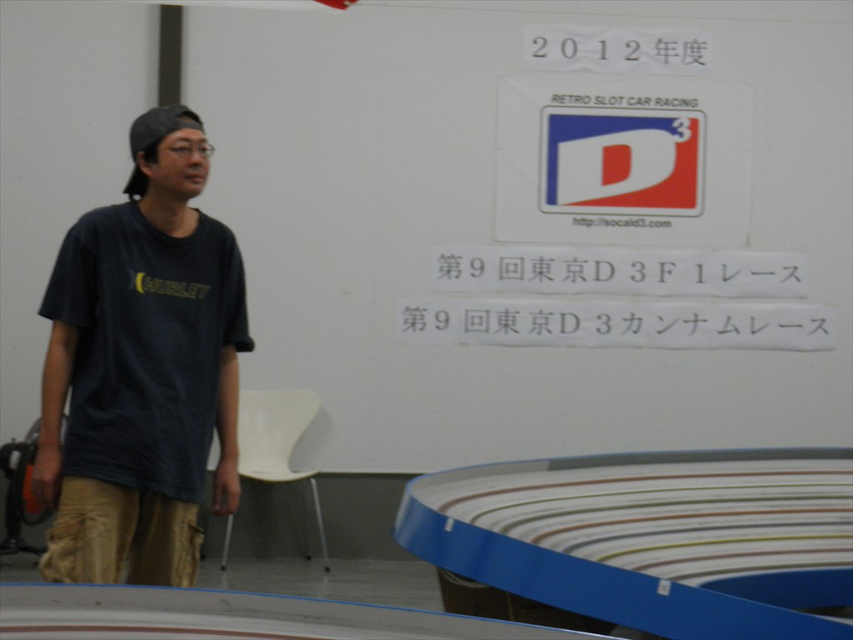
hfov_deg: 16.1
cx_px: 426
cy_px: 320
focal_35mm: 122
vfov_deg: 12.1
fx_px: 3006
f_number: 5.5
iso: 200
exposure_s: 1/15
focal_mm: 21.6
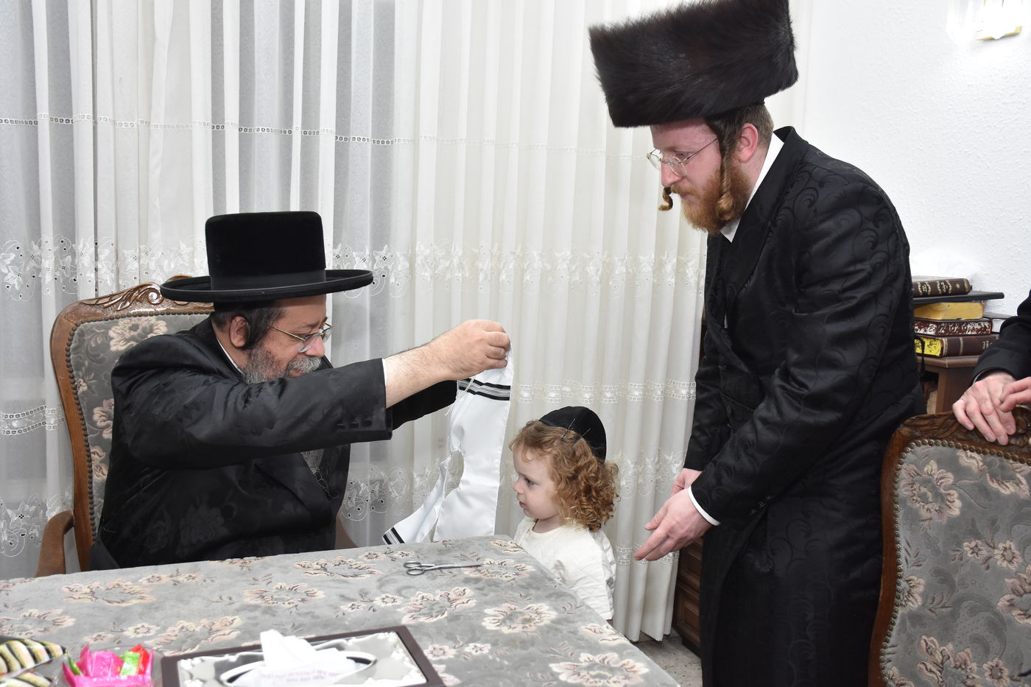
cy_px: 344
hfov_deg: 57.2
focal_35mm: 33
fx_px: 945
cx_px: 516
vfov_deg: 40.0
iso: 1000
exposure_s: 1/125
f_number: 5.6
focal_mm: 22
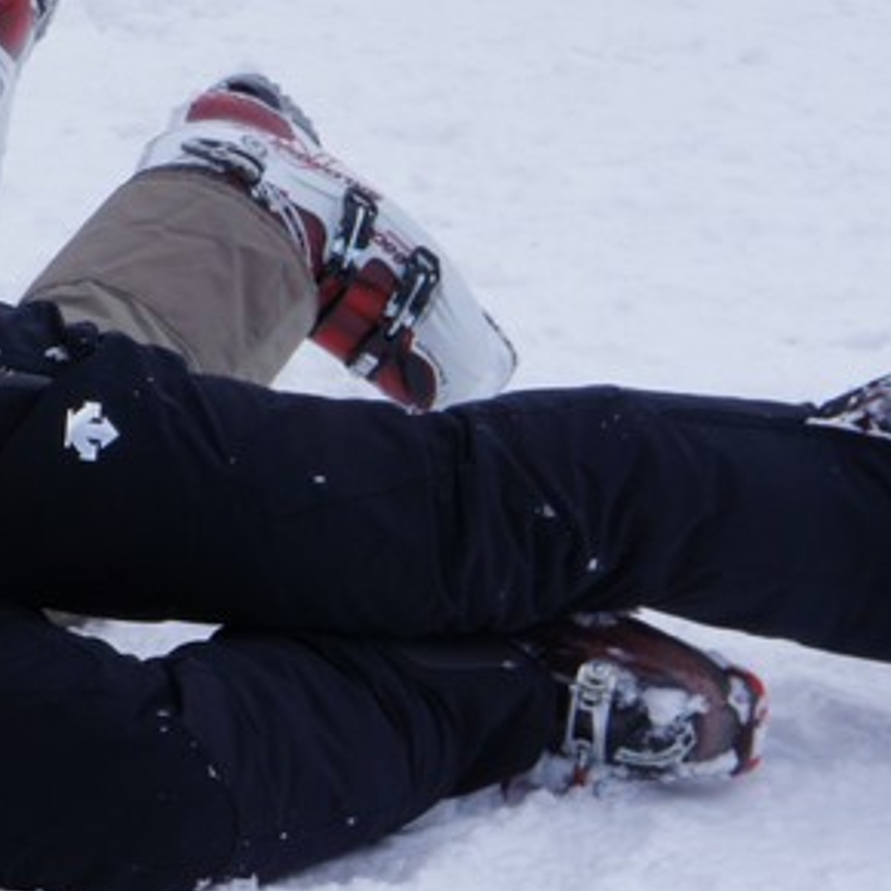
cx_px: -605
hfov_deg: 7.2
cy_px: -14
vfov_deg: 7.3
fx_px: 6945
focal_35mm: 238
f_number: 13
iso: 200
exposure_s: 1/250
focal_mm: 53
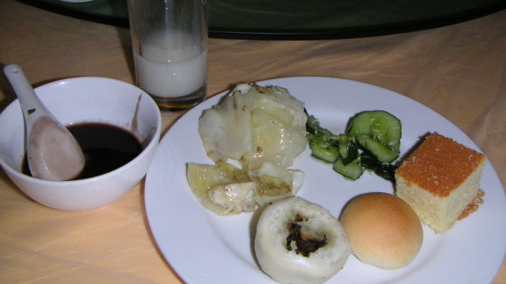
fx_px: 577
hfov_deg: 47.4
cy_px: 133
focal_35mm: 43
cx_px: 252
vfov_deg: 27.7
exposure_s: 1/45
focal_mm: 5.1
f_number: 6.7
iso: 200
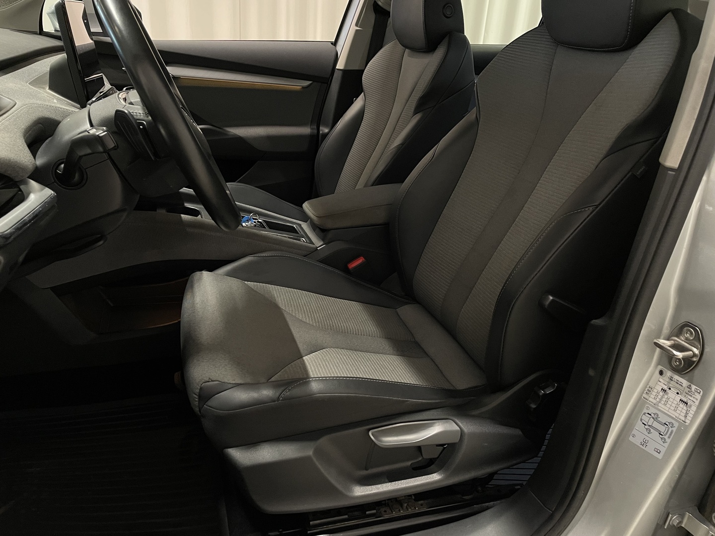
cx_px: 358
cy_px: 268
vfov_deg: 53.1
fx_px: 537
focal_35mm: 26
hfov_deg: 67.3
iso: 320
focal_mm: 4.2
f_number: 1.6
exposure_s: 1/50
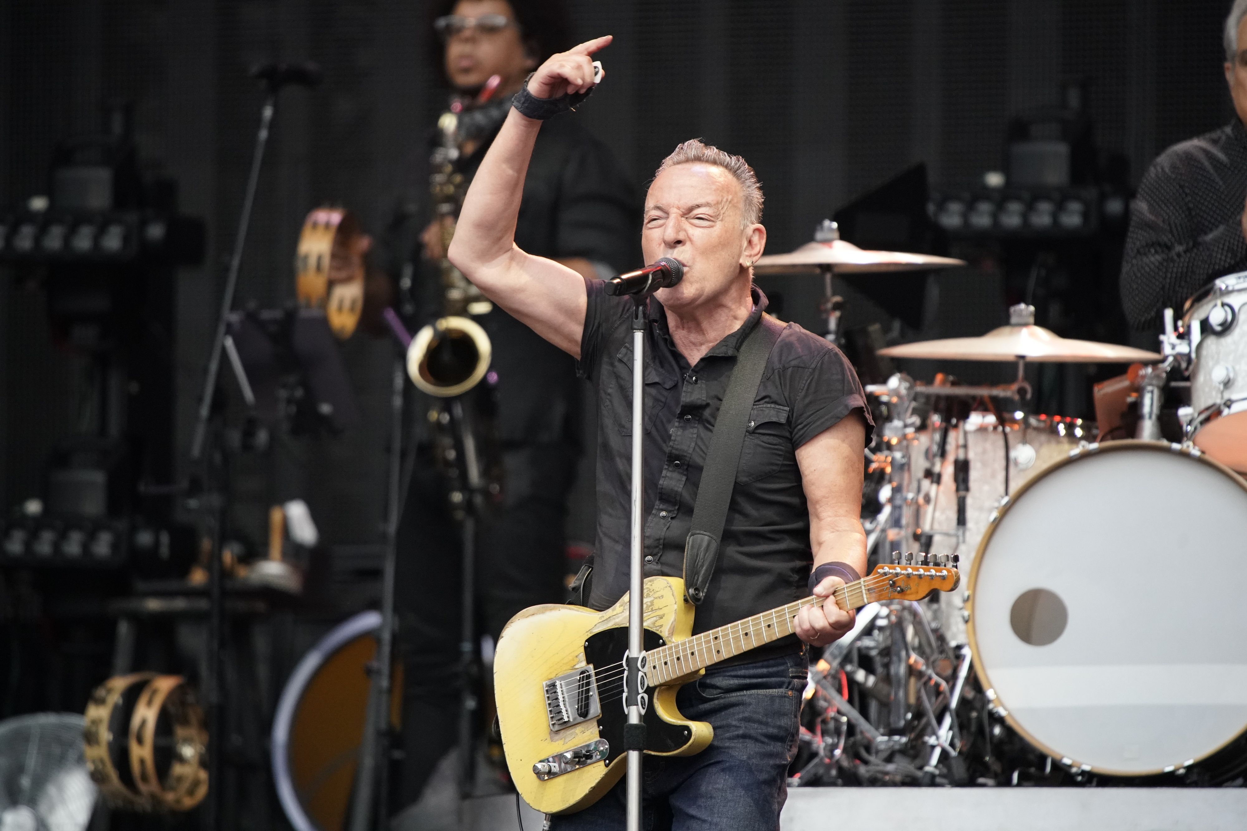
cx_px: 624
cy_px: 416
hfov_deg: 3.4
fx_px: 20783
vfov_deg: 2.3
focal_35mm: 600
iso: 5000
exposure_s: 1/500
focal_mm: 600
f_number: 6.3
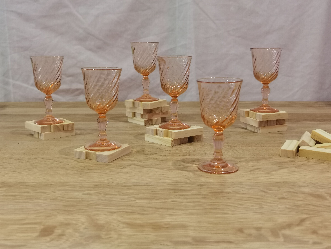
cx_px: 166
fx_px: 382
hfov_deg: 46.8
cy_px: 124
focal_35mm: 40
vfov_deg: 36.0
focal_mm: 6.71
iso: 160
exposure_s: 1/100
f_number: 1.9
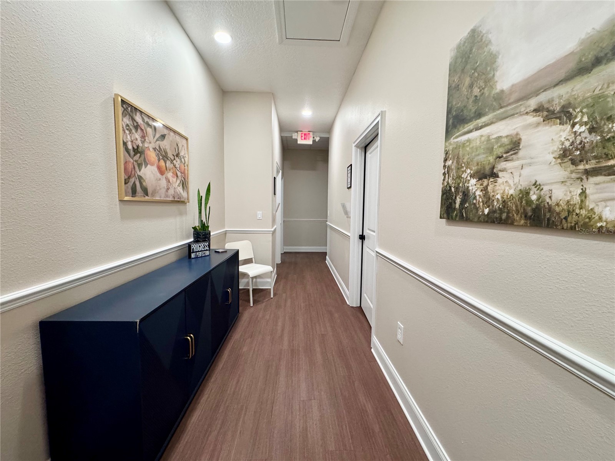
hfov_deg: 102.1
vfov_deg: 85.7
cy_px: 230
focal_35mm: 14
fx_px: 249
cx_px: 308
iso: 250
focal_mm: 2.22
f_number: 2.2
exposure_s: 1/60
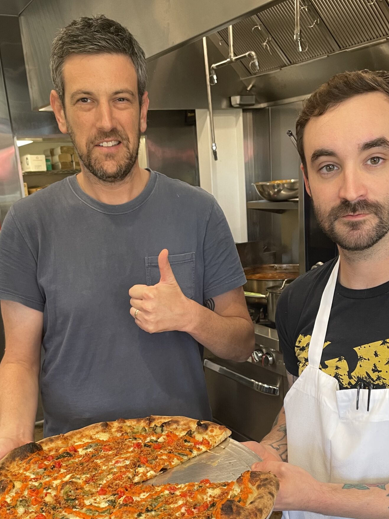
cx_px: 194
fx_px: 569
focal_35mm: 38
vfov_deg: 48.2
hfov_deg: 37.7
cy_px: 346
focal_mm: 4.2
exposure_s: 1/60
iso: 80
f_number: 1.6
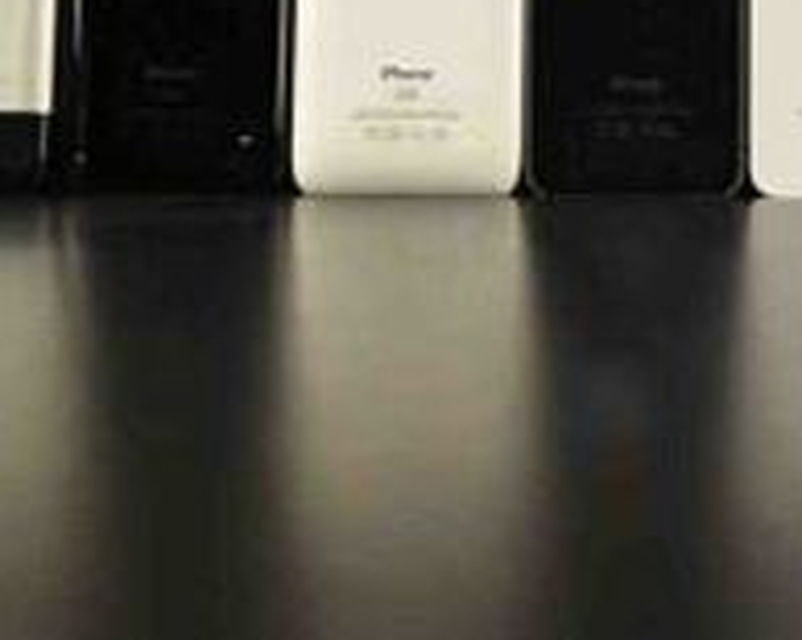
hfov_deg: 12.7
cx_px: 856
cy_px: -101
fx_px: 3535
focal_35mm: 149
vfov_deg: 10.2
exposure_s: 1/60
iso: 280
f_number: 4.2
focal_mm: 48
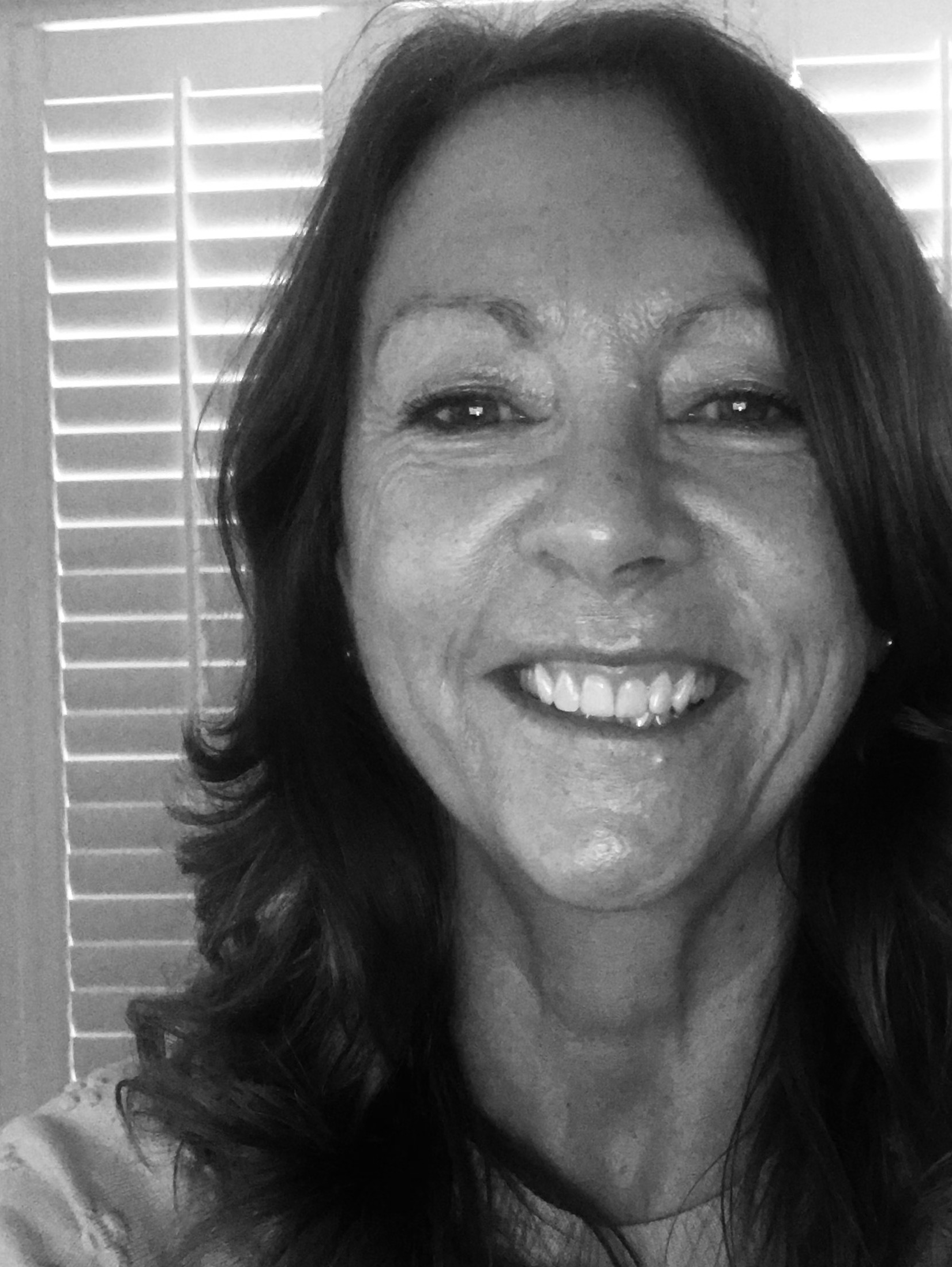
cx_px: 654
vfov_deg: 41.6
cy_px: 827
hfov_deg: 31.9
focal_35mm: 45
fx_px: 1648
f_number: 2.2
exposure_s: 1/20
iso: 250
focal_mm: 2.87
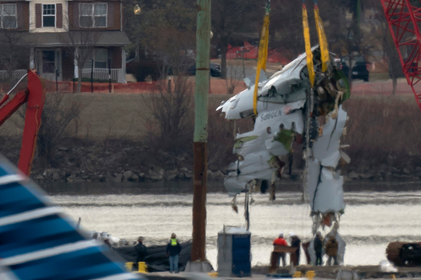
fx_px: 18381
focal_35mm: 1572
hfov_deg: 1.3
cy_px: 261
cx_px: 228
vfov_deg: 0.9
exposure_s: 1/250
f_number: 8
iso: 160
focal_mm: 840
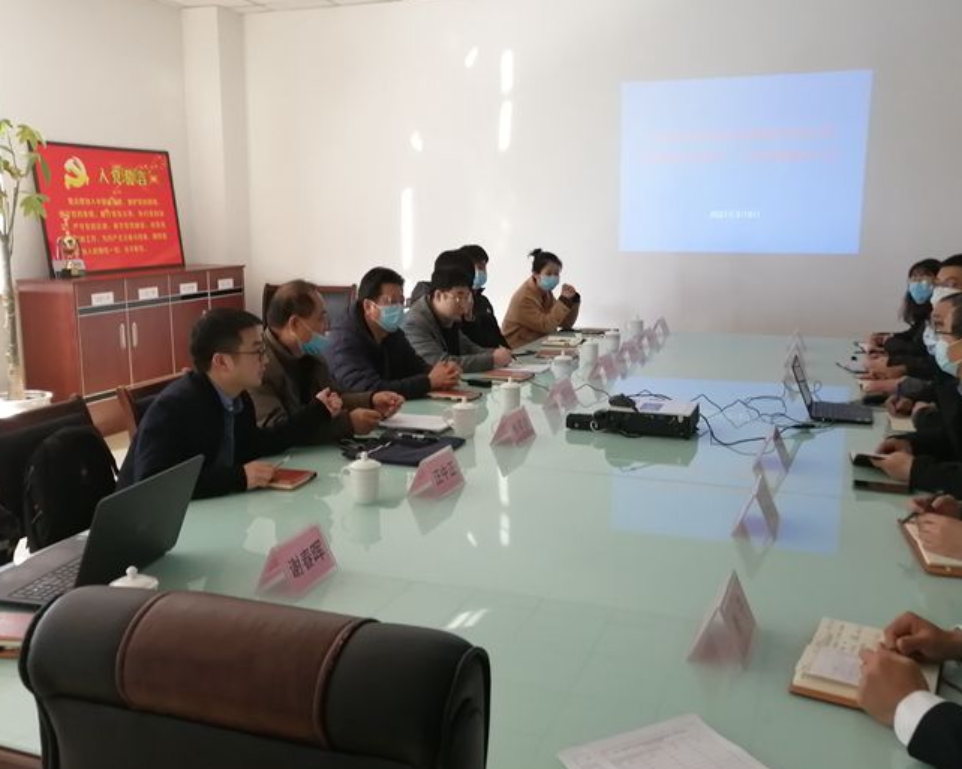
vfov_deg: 44.5
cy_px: 389
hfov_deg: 54.2
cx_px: 460
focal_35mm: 33
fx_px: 939
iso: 125
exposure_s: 1/33.3
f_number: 1.8
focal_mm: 3.62
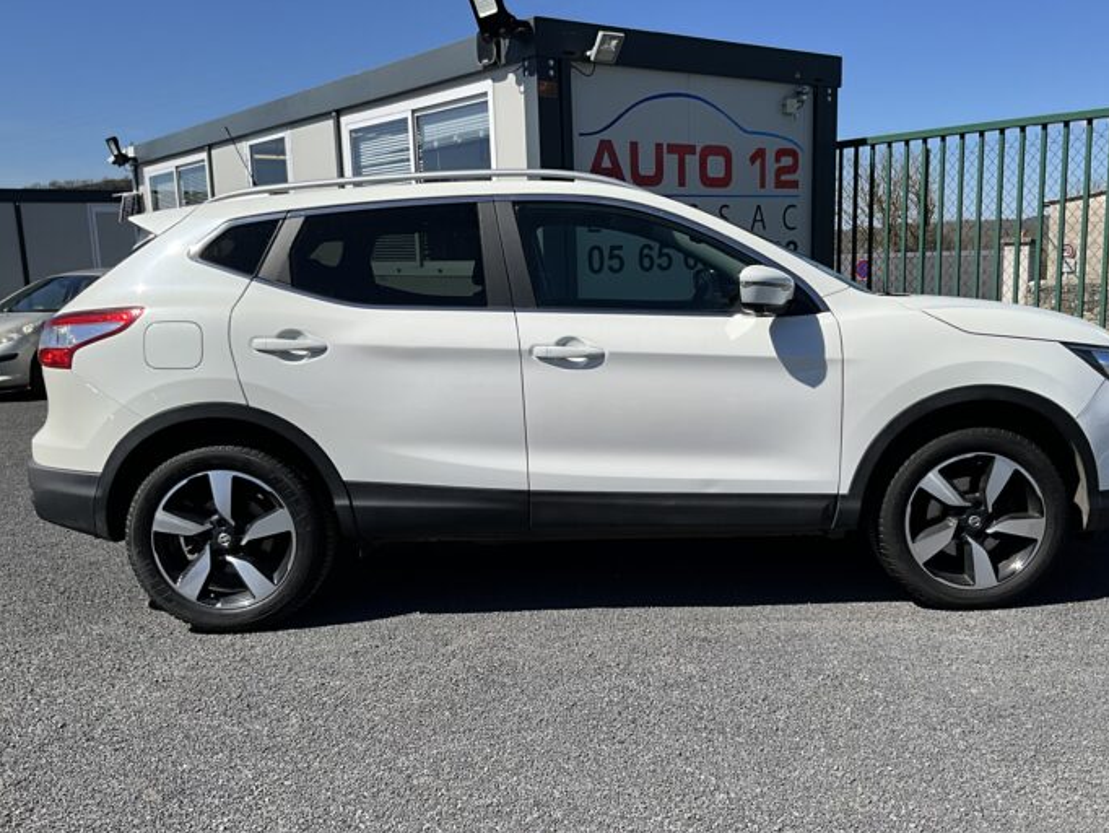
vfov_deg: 41.8
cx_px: 623
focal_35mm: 34
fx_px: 1090
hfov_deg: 53.8
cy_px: 459
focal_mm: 3
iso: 25
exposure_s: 1/2801
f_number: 1.8
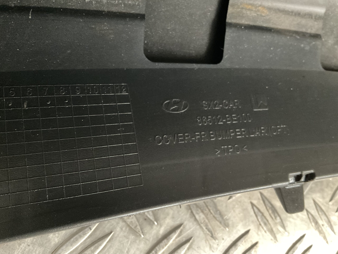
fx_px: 283
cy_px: 127
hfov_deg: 61.7
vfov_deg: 48.2
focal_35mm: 29
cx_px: 169
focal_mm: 3
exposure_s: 1/20
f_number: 1.8
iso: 500
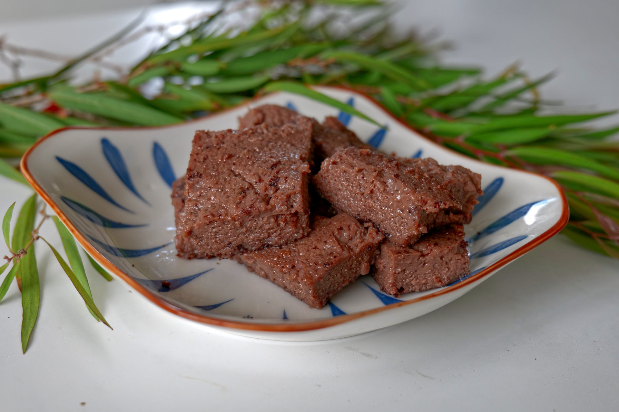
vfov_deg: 27.5
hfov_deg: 40.3
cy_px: 206
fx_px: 842
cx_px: 310
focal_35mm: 49
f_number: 6.3
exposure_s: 1/60
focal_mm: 49
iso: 800
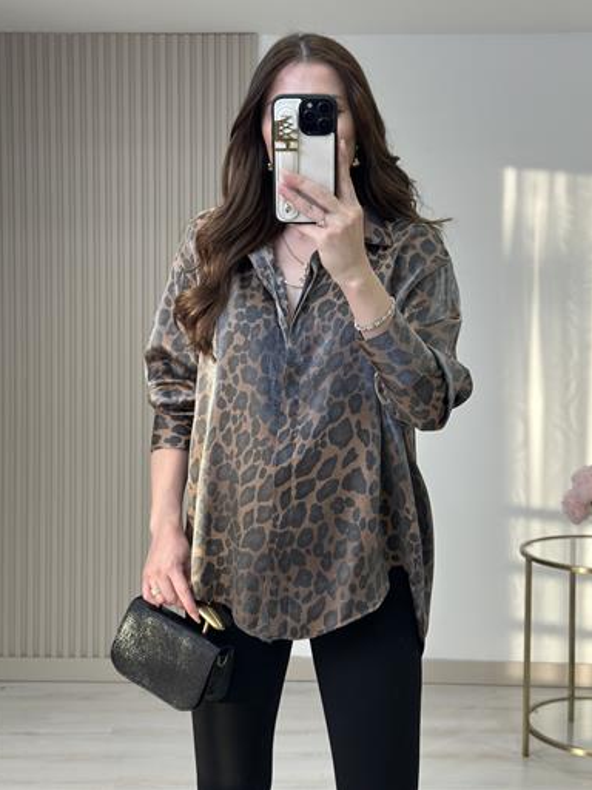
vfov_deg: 38.2
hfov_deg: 29.1
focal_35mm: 50
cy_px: 382
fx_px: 1140
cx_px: 299
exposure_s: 1/281
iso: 80
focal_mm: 6.86
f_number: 1.78
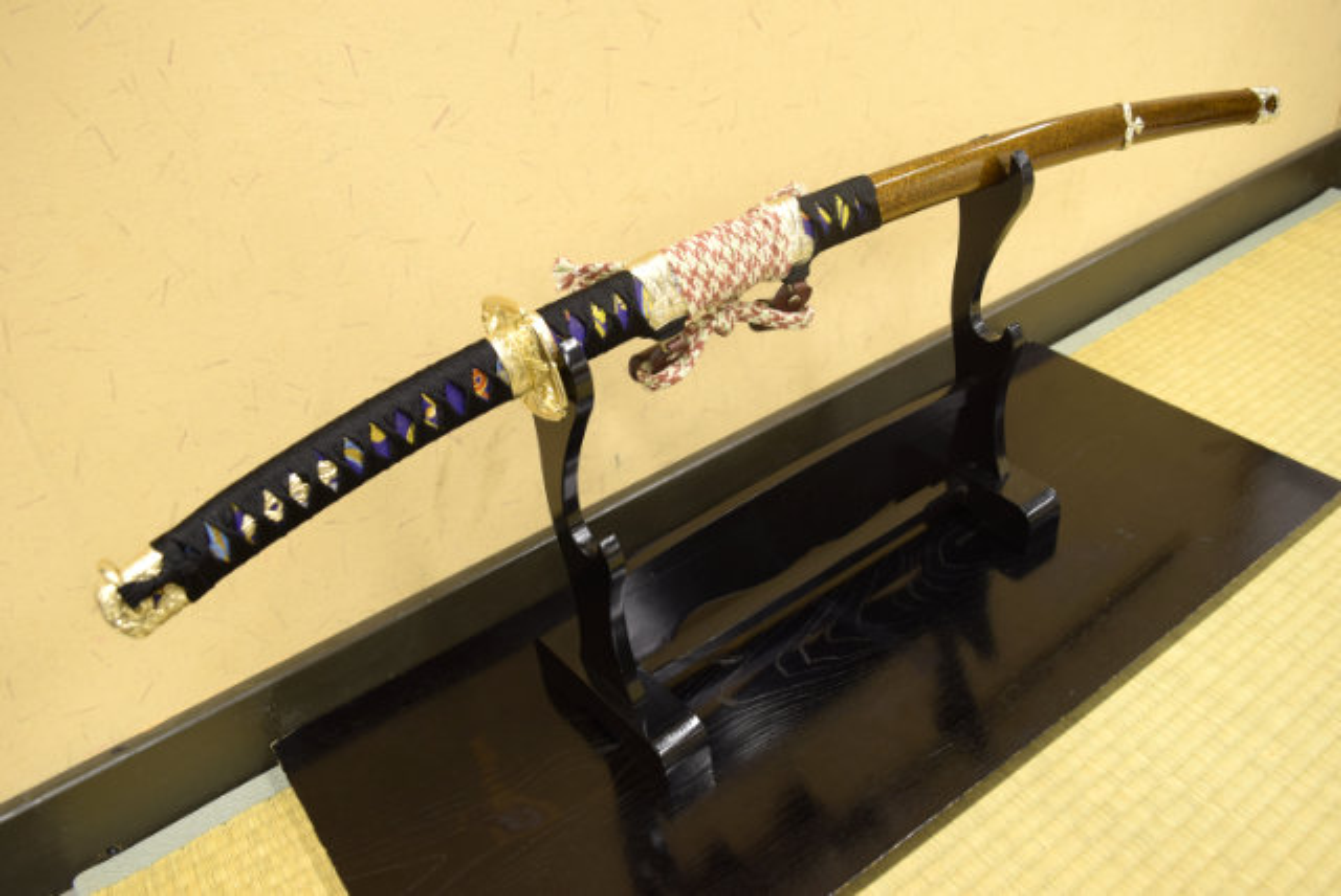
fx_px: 1118
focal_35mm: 30
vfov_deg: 43.7
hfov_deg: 61.9
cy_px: 448
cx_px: 670
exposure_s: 1/13
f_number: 5.6
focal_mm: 20
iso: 400
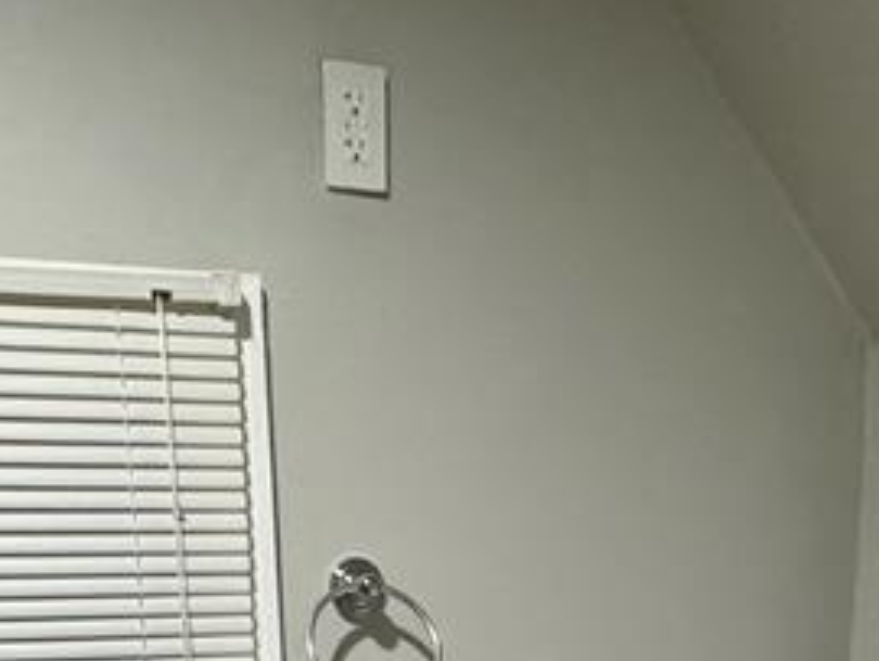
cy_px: 1114
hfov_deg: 36.1
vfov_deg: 21.0
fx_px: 1347
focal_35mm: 53
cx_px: 407
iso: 320
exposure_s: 1/120
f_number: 2.2
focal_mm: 2.22
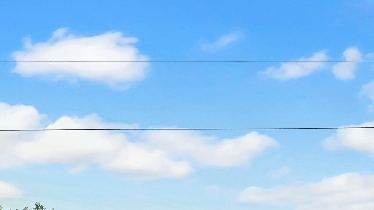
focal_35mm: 64
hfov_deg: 31.2
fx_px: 635
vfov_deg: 17.6
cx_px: 342
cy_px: 273
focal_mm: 6.86
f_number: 1.8
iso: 80
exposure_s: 1/5800
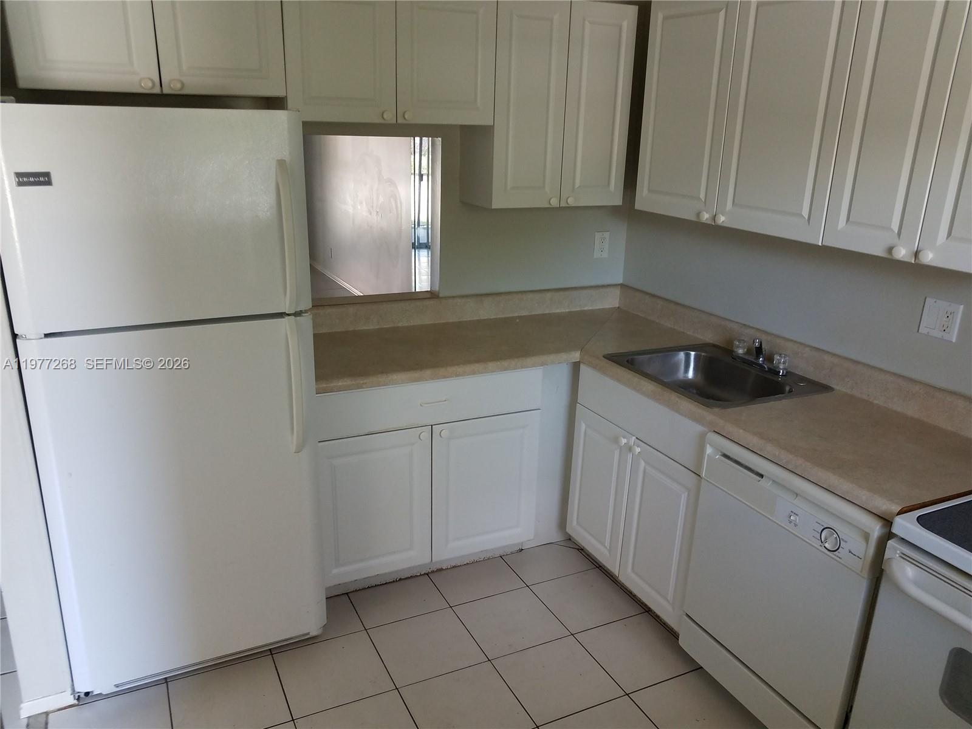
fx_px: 730
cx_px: 486
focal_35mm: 26
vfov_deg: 53.1
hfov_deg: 67.3
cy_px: 364
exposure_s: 1/60
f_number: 1.7
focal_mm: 4.2
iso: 80
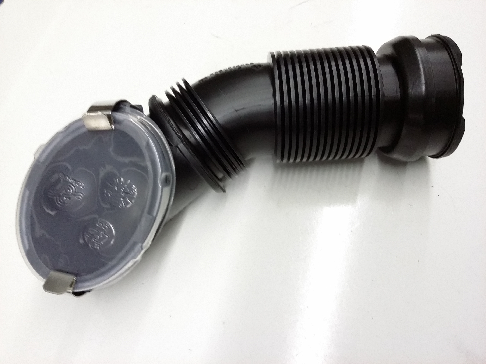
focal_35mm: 32
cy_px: 182
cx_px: 243
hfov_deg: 56.8
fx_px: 449
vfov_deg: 44.2
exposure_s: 1/15
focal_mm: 3.4
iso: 200
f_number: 2.4
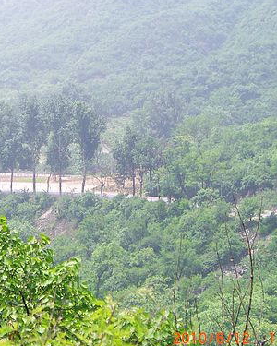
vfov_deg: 10.8
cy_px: 173
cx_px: 67
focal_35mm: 178
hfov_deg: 8.7
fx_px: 1824
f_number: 5.2
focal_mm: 18.6
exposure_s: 1/200
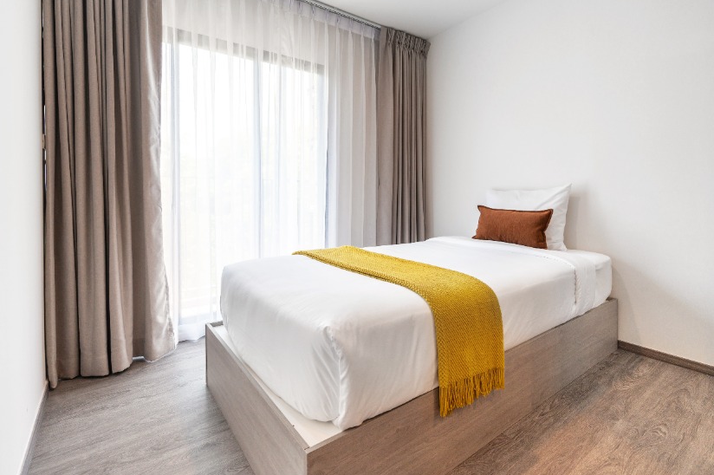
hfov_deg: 93.3
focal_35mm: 17
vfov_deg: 69.9
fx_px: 337
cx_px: 371
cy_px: 198
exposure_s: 1/30
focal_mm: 14
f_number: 5.6
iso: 160
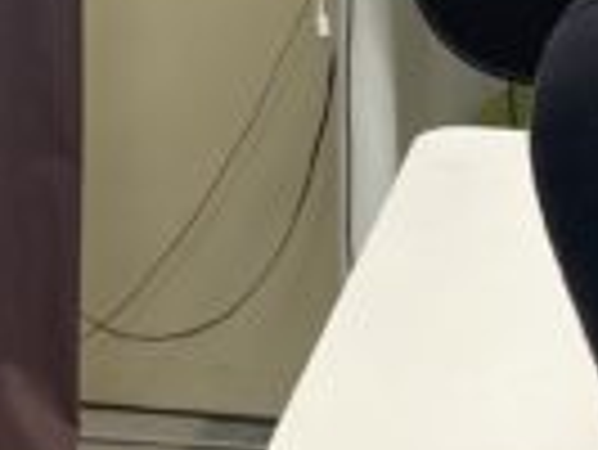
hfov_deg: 13.1
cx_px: 121
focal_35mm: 150
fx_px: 2594
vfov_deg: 9.4
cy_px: -356
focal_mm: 4.25
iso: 64
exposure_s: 1/60
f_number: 1.8
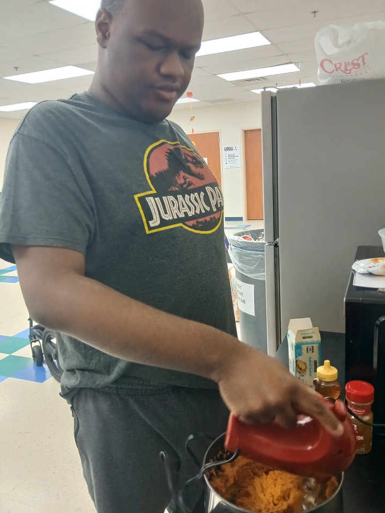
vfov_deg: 63.4
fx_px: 415
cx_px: 205
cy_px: 259
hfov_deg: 49.7
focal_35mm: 28
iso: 250
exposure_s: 1/30
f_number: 1.8
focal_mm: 3.98
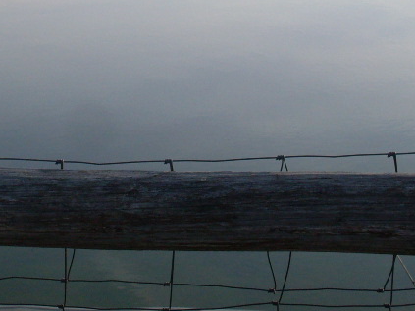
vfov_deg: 15.6
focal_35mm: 92
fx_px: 1103
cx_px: 102
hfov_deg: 21.1
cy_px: -26
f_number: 8.4
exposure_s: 1/250
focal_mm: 6.3
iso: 80
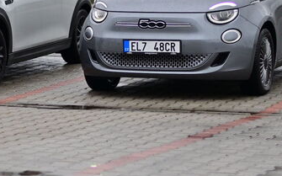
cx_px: 72
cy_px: 76
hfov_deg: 11.1
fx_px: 1452
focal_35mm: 189
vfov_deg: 6.9
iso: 400
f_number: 1.8
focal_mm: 50
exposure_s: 1/1600
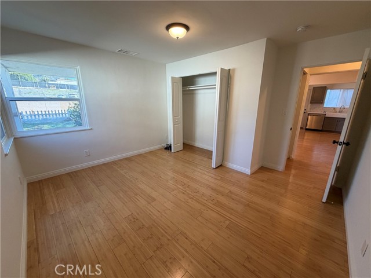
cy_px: 139
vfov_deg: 85.7
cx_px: 186
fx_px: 150
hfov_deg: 102.1
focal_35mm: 14
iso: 160
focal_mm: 2.22
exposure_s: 1/120
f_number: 2.2
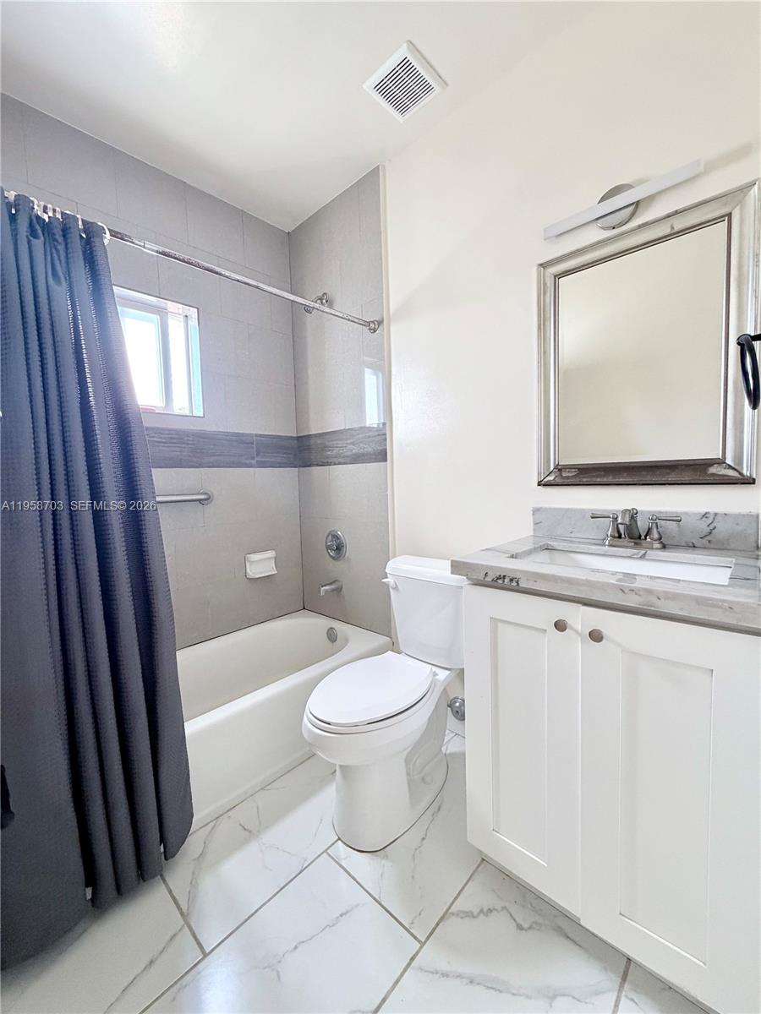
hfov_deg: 85.7
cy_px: 507
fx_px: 410
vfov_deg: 102.1
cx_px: 380
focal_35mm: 14
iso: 400
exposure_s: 1/60
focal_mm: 2.22
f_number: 2.2
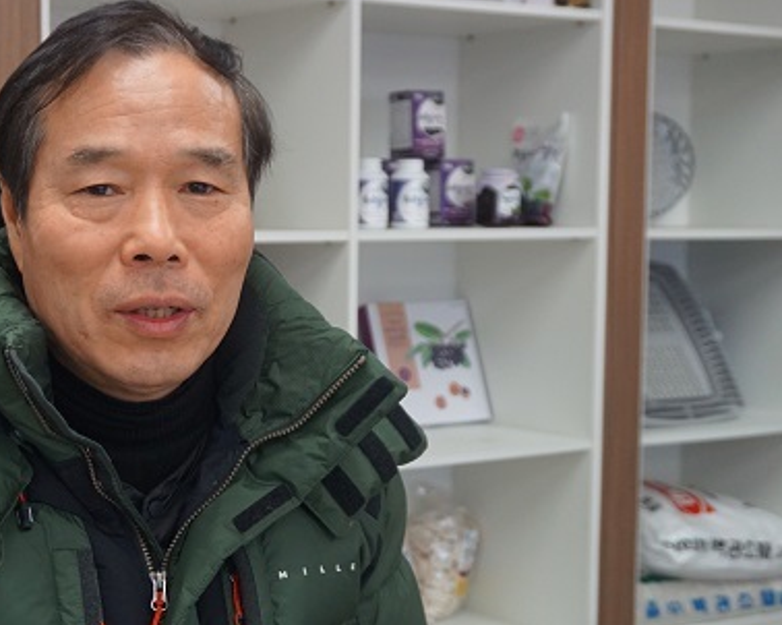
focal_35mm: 67
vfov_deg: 22.8
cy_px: 347
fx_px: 1550
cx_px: 230
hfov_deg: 28.0
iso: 1250
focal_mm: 30
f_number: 5
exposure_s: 1/160
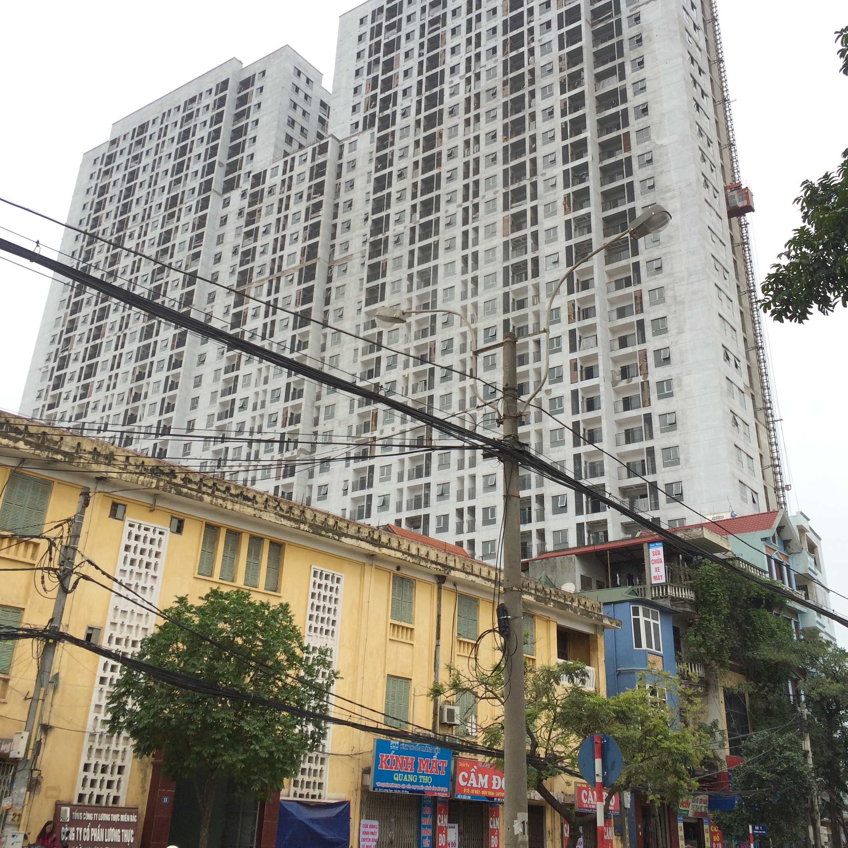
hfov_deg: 46.0
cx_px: 420
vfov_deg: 45.6
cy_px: 309
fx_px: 998
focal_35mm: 36
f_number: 2.2
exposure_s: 1/720
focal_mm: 4.12
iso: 32
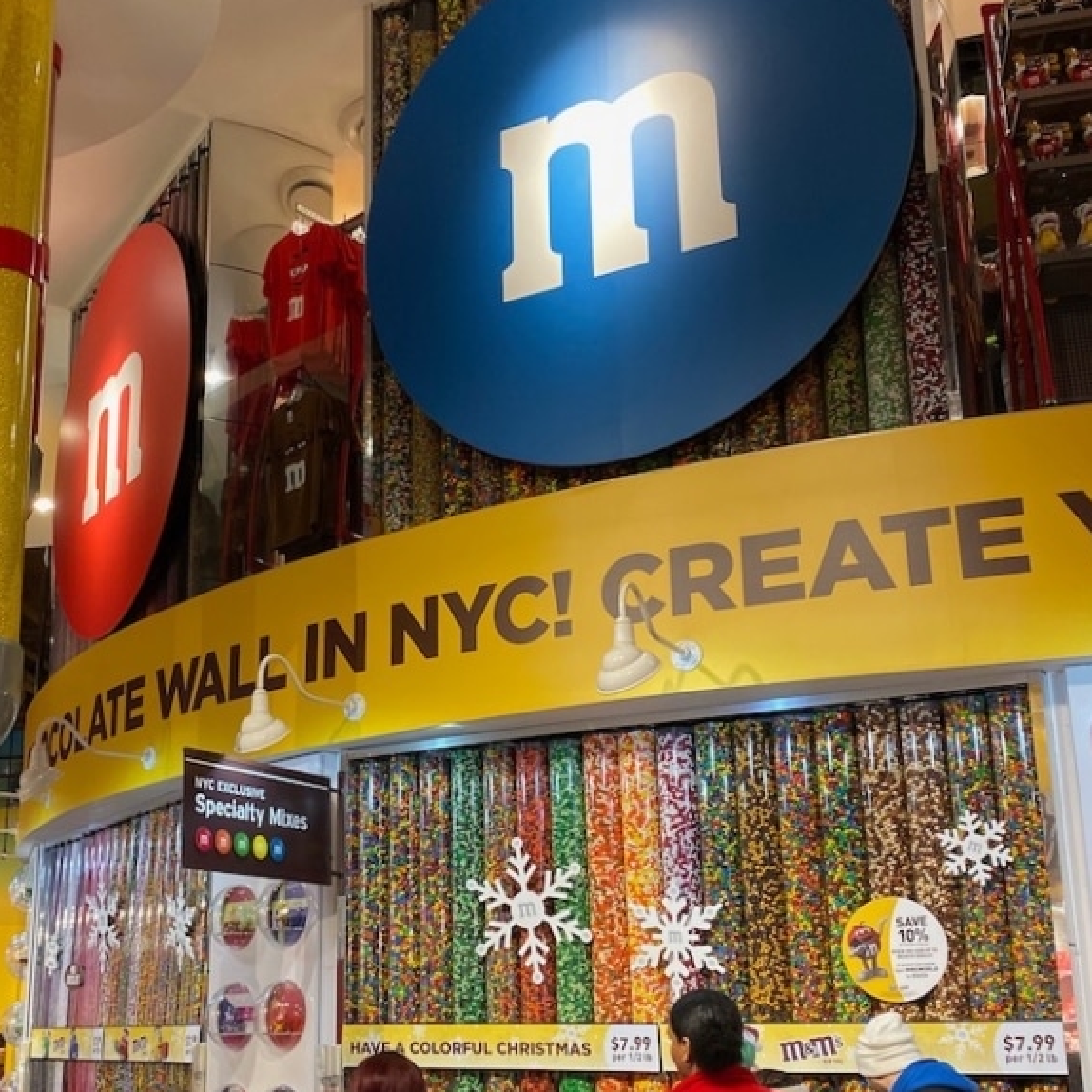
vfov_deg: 40.7
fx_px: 1463
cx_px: 415
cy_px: 656
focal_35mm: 41
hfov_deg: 40.7
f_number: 1.8
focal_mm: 4.25
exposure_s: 1/60
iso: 125
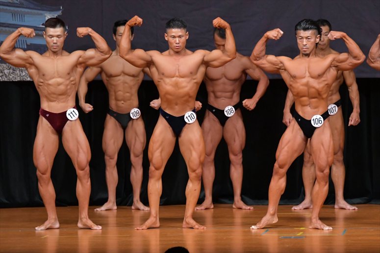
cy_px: 126
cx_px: 190
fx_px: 3007
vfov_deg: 4.8
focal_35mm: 285
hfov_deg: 7.2
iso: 5000
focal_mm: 190
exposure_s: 1/400
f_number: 5.6
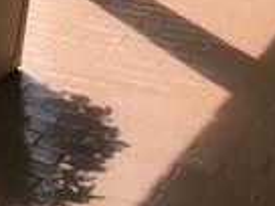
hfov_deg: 13.4
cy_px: -143
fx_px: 1049
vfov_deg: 10.7
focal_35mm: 132
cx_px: -218
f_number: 1.8
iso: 20
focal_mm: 3.99
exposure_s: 1/1041
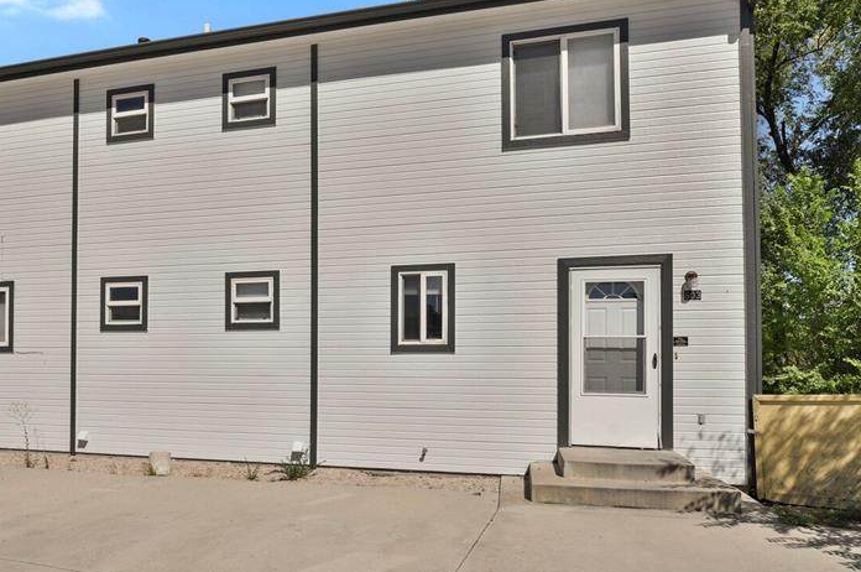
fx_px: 597
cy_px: 297
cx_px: 287
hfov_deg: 69.5
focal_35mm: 25
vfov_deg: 51.1
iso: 100
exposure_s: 1/100
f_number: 8
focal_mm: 17
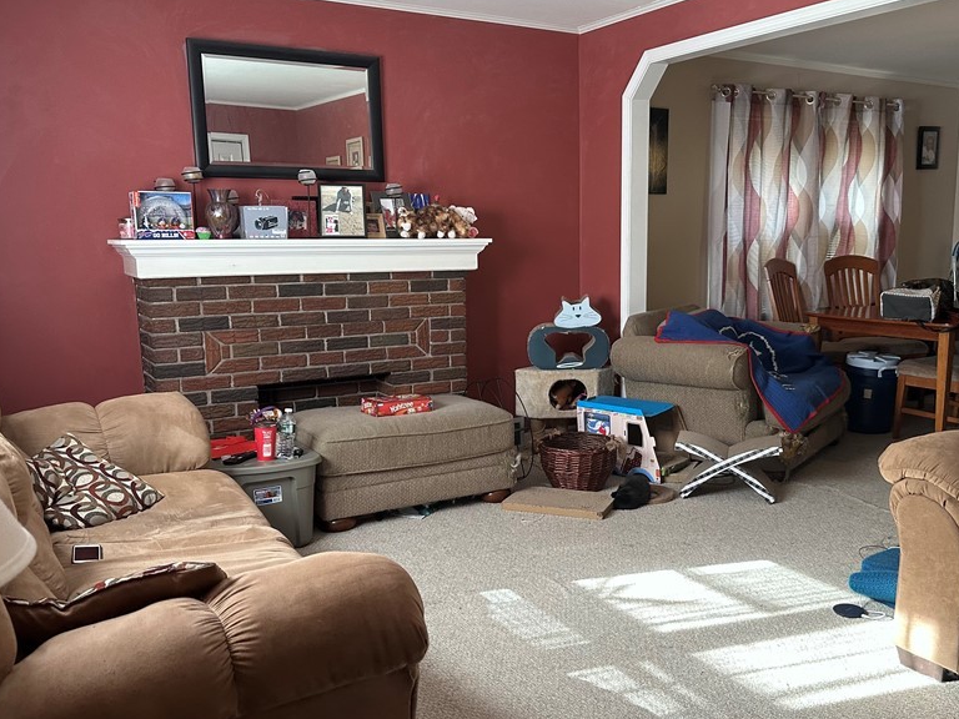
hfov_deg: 56.6
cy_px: 396
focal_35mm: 32
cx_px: 546
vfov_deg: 44.1
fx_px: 887
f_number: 1.78
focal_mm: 6.86
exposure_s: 1/121
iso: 200
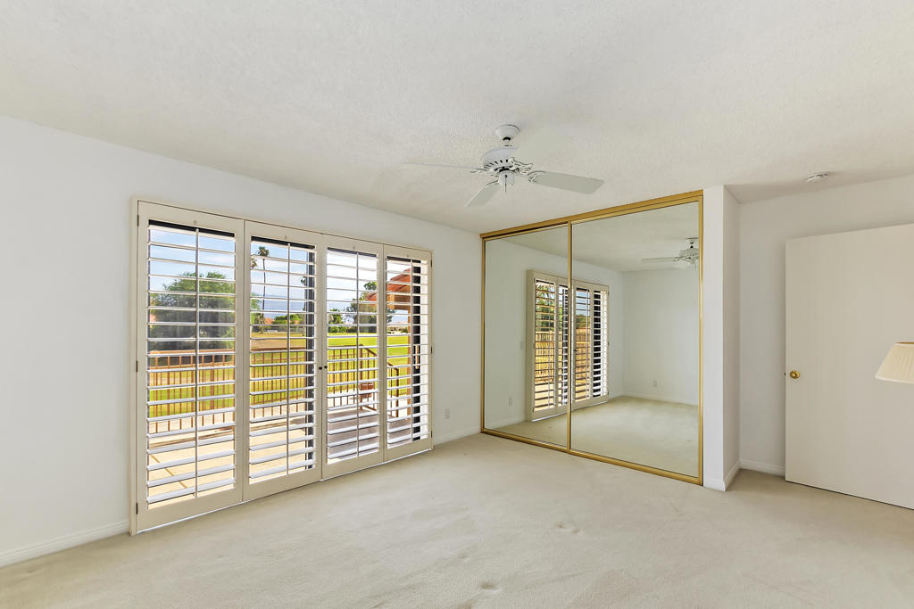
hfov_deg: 100.4
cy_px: 304
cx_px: 457
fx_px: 381
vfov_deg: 77.3
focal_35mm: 15
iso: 400
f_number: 8
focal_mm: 10
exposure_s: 1/30
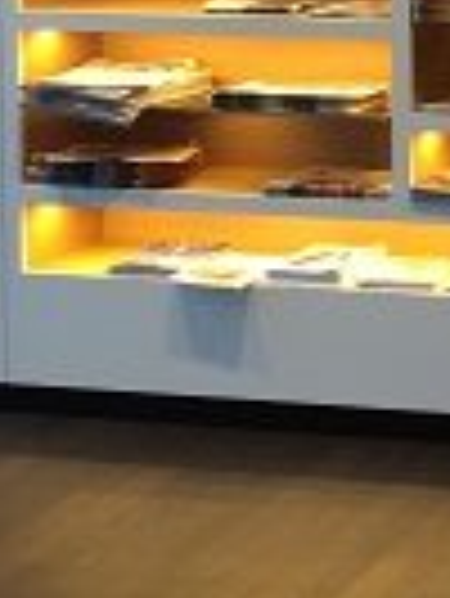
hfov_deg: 12.6
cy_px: -67
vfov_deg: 17.4
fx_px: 1886
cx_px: 767
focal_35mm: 109
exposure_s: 1/33
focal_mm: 4.15
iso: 125
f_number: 2.2
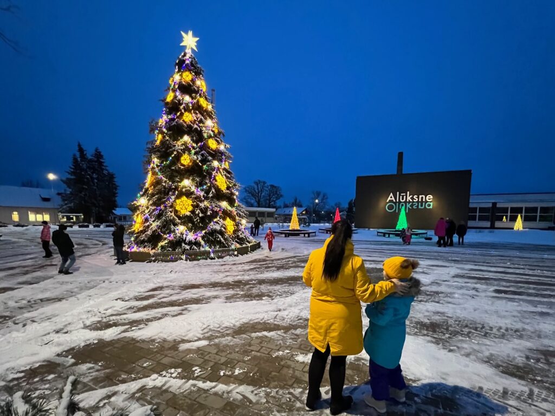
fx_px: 208
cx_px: 278
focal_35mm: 13
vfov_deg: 89.9
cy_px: 208
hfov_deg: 106.2
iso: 1000
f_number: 1.8
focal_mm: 1.57
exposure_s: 1/50
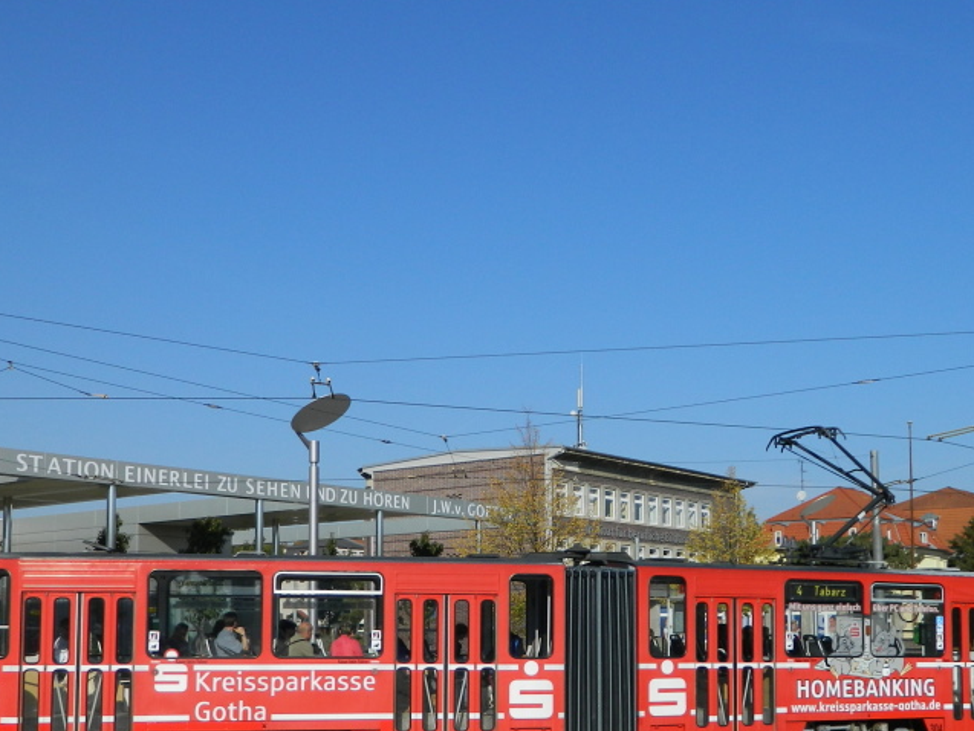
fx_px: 1266
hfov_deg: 42.0
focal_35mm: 45
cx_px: 534
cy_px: 540
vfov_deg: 31.7
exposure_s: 1/200
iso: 80
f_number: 8.9
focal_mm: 5.1
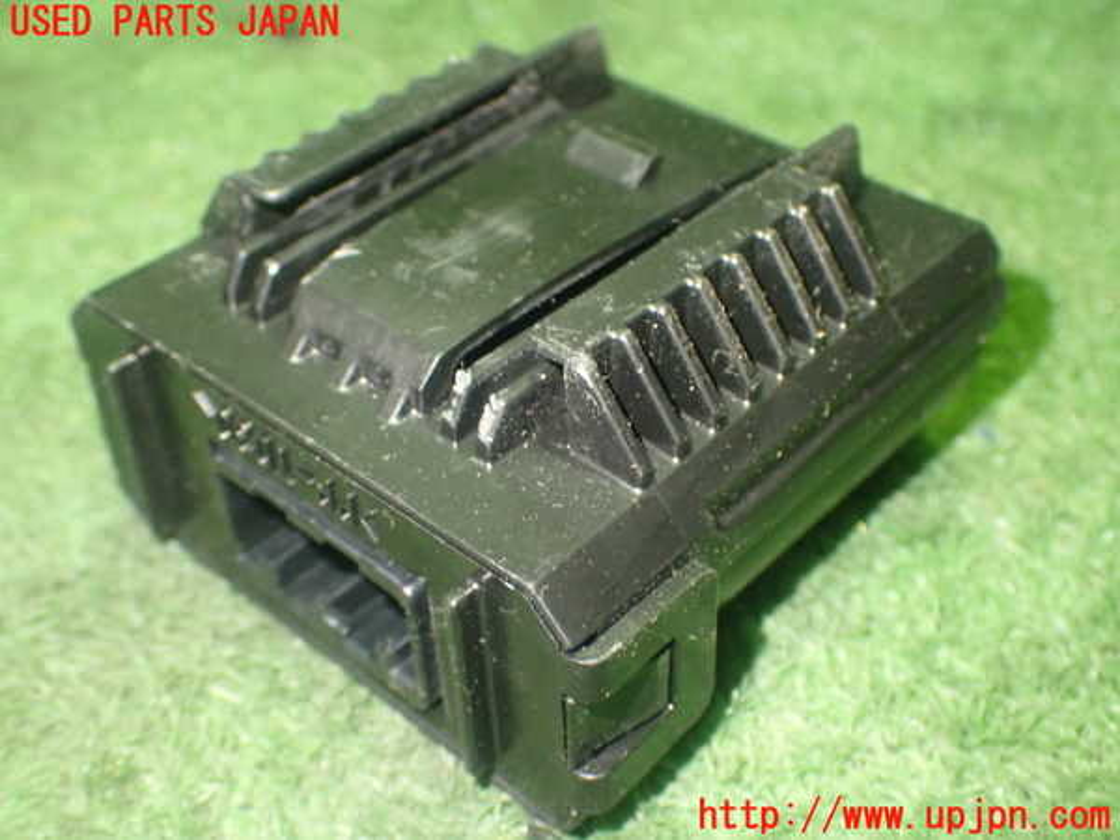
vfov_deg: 30.9
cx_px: 560
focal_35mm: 47
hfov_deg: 40.4
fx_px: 1521
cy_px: 420
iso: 800
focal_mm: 8.4
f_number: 3.1
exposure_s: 1/15
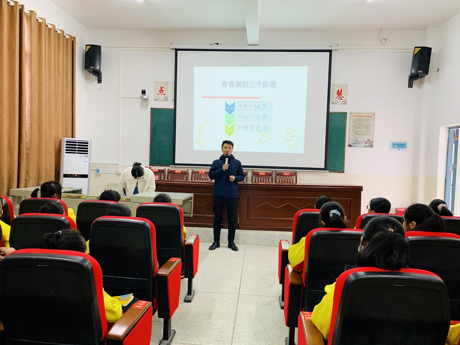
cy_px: 172
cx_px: 230
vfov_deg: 53.1
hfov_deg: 67.3
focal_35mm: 26
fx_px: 346
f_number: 1.8
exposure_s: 1/40
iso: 250
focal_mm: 4.25
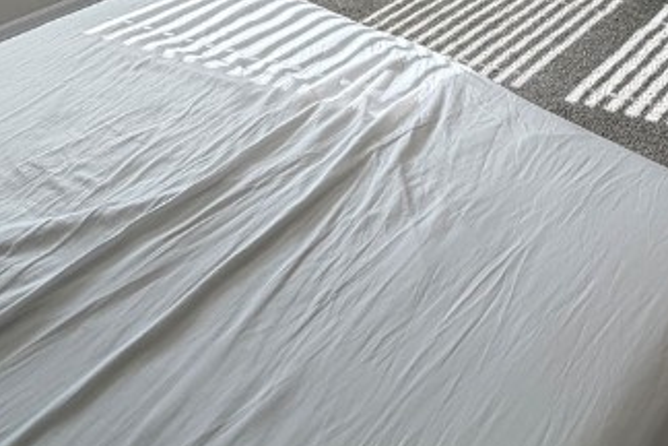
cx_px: 493
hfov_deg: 41.6
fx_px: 853
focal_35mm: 46
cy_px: -318
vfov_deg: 21.4
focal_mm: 2.22
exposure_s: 1/121
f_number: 2.2
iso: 64
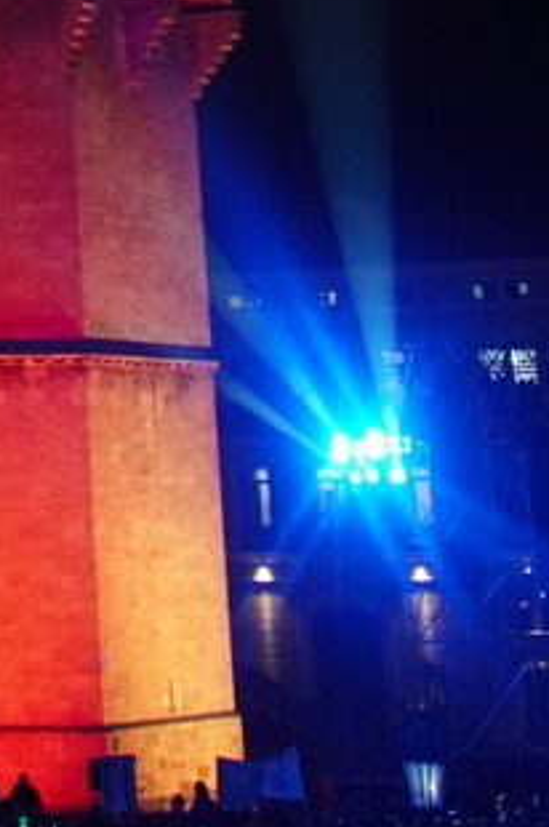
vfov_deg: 18.5
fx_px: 2132
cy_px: -534
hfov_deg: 13.6
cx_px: -322
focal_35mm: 93
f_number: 2.8
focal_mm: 16
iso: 1250
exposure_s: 1/80
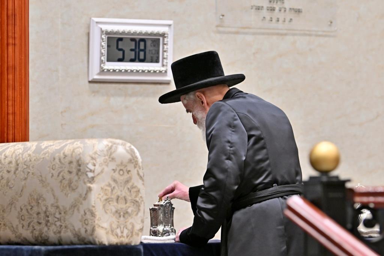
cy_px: 128
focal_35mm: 195
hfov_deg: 10.6
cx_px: 192
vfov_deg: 7.0
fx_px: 2079
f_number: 4
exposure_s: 1/320
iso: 500
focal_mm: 130
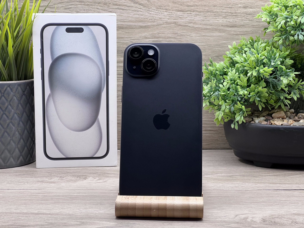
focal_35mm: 77
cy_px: 114
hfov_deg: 25.3
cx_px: 152
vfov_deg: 19.1
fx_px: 676
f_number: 2.8
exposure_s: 1/100
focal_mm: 9
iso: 80
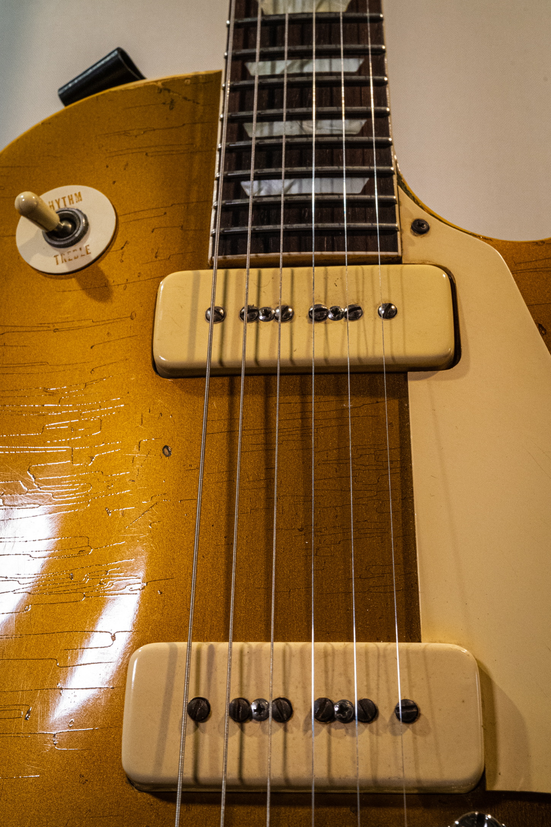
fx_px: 918
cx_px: 276
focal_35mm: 40
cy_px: 414
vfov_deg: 48.5
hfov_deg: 33.4
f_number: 14
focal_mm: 40
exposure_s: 1/40
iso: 10000
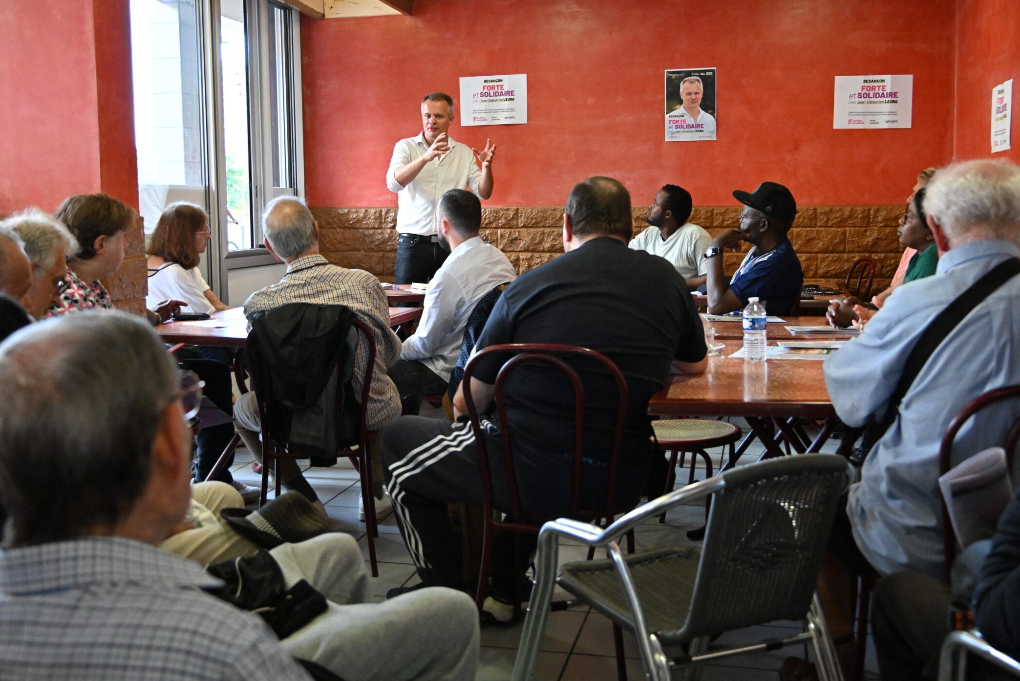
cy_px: 298
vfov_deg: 34.5
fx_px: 1094
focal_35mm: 39
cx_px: 496
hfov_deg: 50.0
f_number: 4.2
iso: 5000
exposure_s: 1/320
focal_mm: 31.5
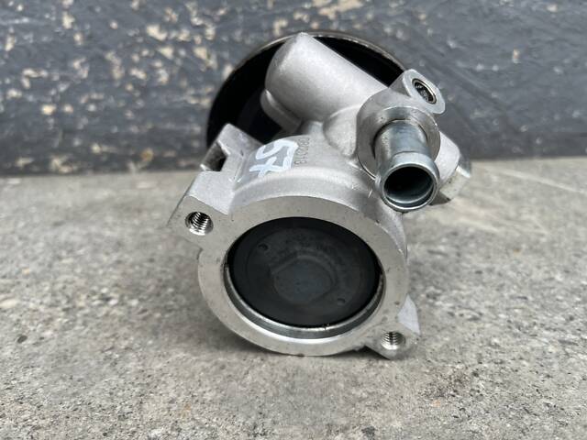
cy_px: 220
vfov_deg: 53.1
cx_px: 294
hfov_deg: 67.3
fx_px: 441
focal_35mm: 26
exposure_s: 1/121
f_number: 1.6
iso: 50
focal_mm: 5.1
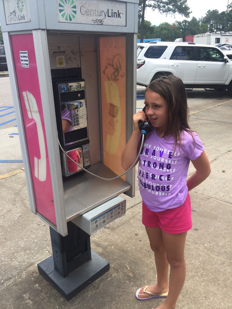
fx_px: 259
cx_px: 116
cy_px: 154
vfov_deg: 61.7
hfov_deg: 48.2
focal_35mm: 29
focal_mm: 4.15
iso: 32
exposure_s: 1/805
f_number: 2.2
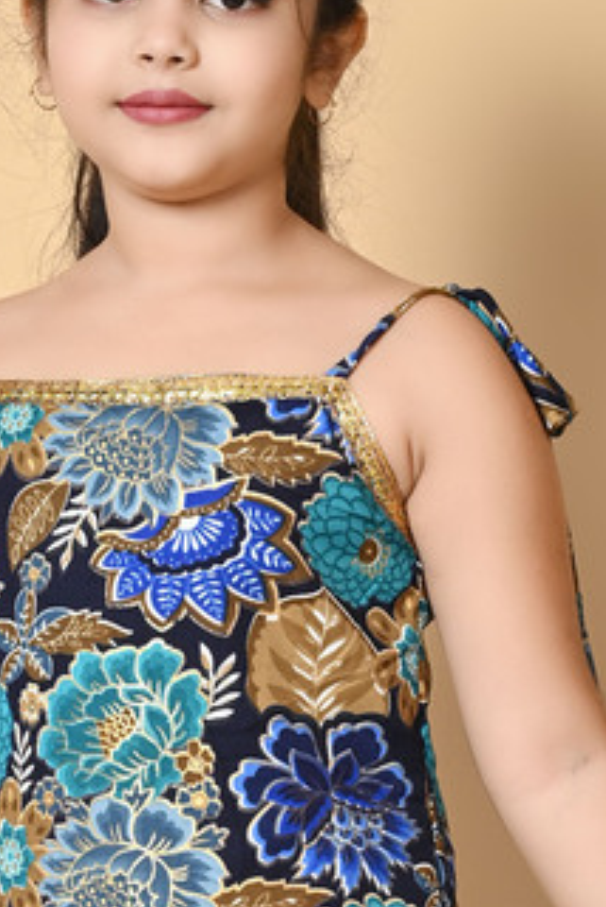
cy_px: 1125
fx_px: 5039
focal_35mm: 200
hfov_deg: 6.9
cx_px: 181
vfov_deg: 10.1
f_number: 13
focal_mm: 64
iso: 320
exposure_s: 1/160
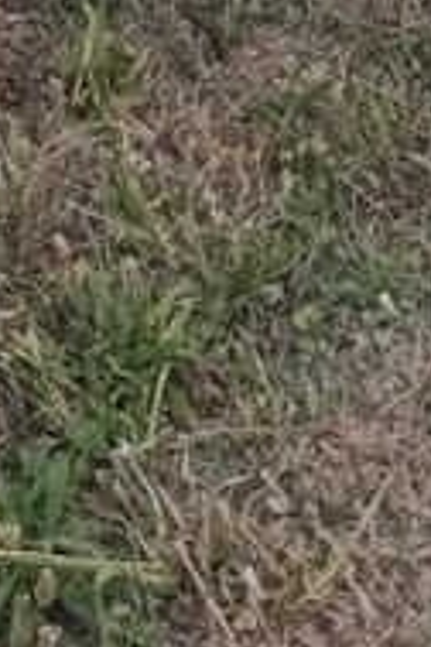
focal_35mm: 168
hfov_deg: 7.7
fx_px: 3017
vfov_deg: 9.0
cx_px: -523
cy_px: -1482
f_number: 1.6
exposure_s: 1/100
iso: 125
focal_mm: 6.14
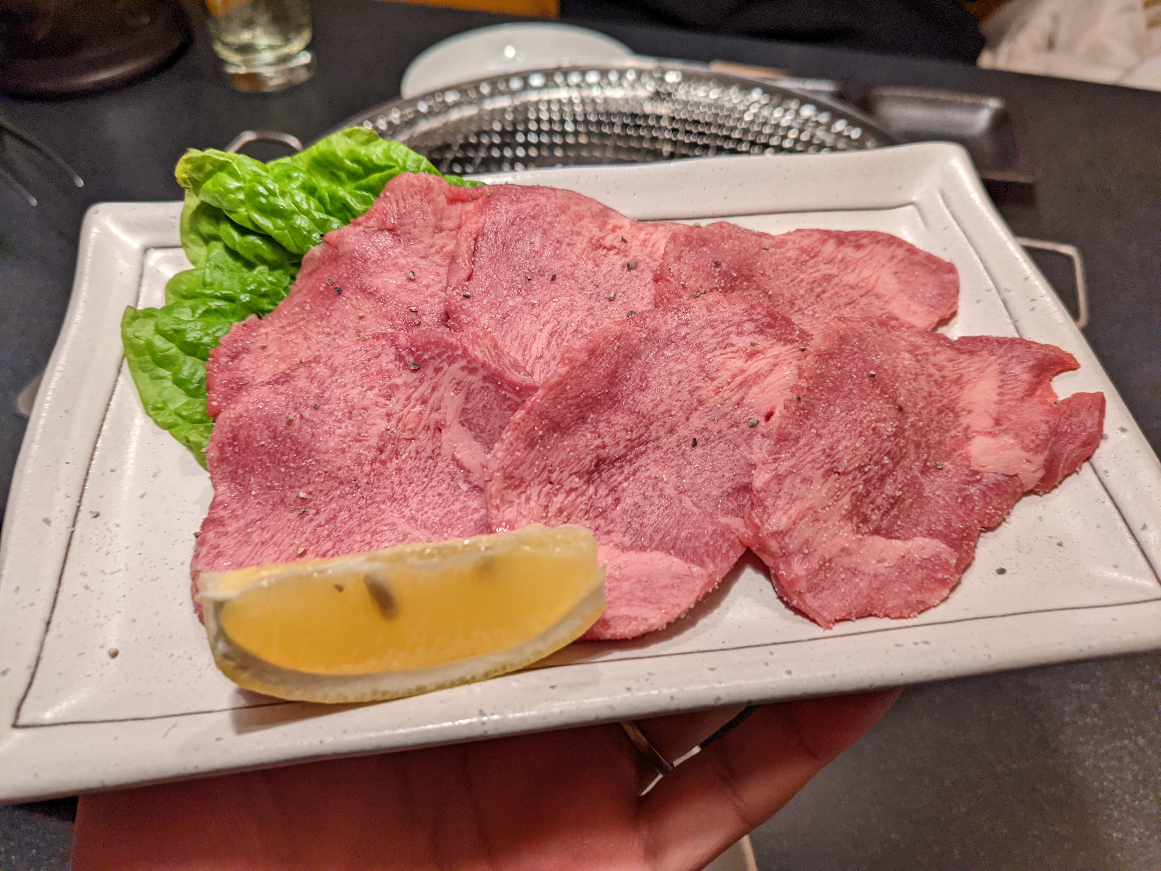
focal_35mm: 27
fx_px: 906
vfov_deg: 51.4
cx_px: 580
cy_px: 436
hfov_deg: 65.3
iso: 104
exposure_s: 1/33.3
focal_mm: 4.38
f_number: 1.73
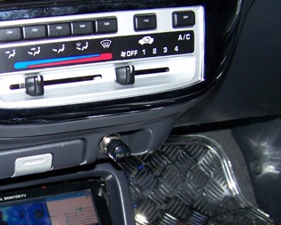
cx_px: 41
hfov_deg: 24.8
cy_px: 161
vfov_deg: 20.3
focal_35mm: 75
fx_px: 623
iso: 80
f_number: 2.8
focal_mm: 6.3
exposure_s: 1/60
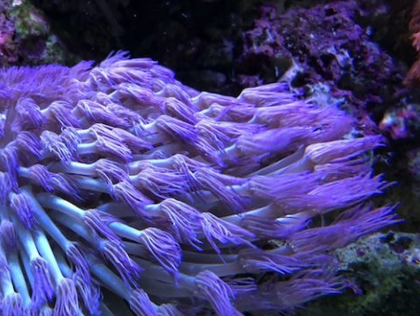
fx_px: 571
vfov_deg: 30.3
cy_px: 243
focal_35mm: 47
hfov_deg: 38.8
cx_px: 83
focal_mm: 3.99
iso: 64
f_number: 1.8
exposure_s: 1/16
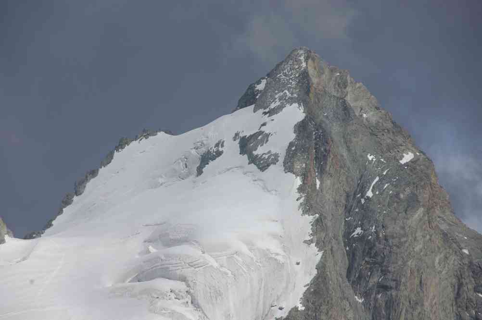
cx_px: 241
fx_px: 3411
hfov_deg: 8.1
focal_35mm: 255
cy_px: 160
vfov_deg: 5.4
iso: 100
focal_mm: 170
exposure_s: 1/250
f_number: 9.5
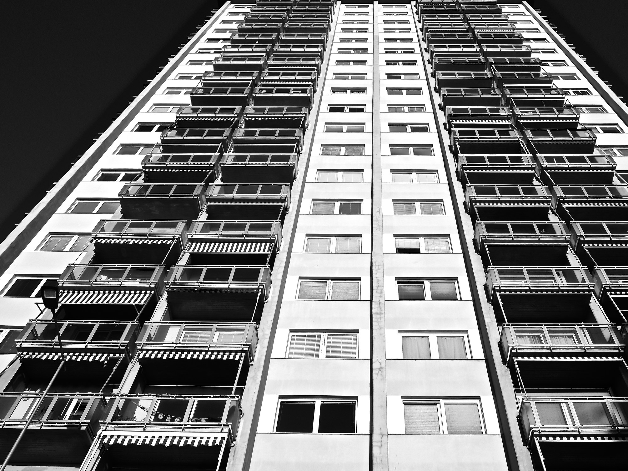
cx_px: 369
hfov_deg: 58.0
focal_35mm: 31
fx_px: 562
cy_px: 225
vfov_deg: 45.4
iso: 200
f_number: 6.4
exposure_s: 1/750
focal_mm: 18
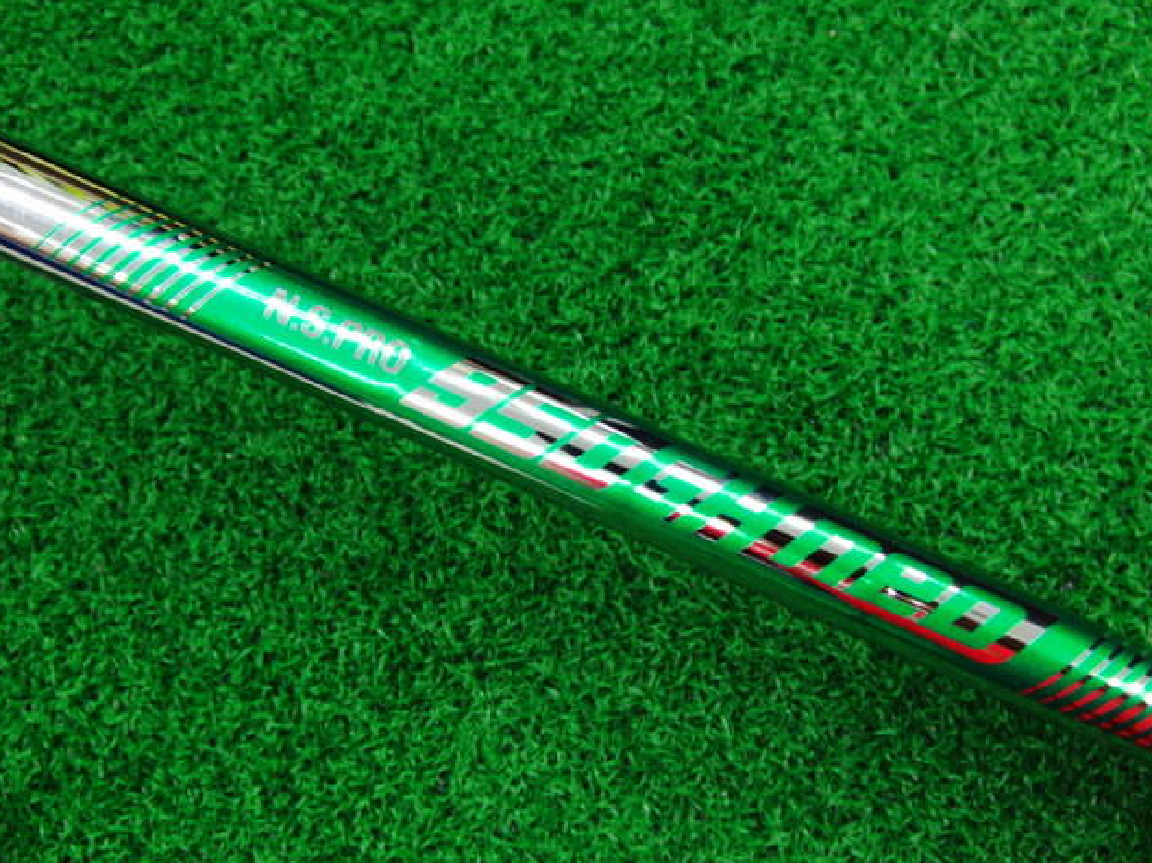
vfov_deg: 37.7
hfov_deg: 49.0
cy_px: 423
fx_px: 1264
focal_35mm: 38
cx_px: 571
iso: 400
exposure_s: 1/40
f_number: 3.6
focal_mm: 6.42
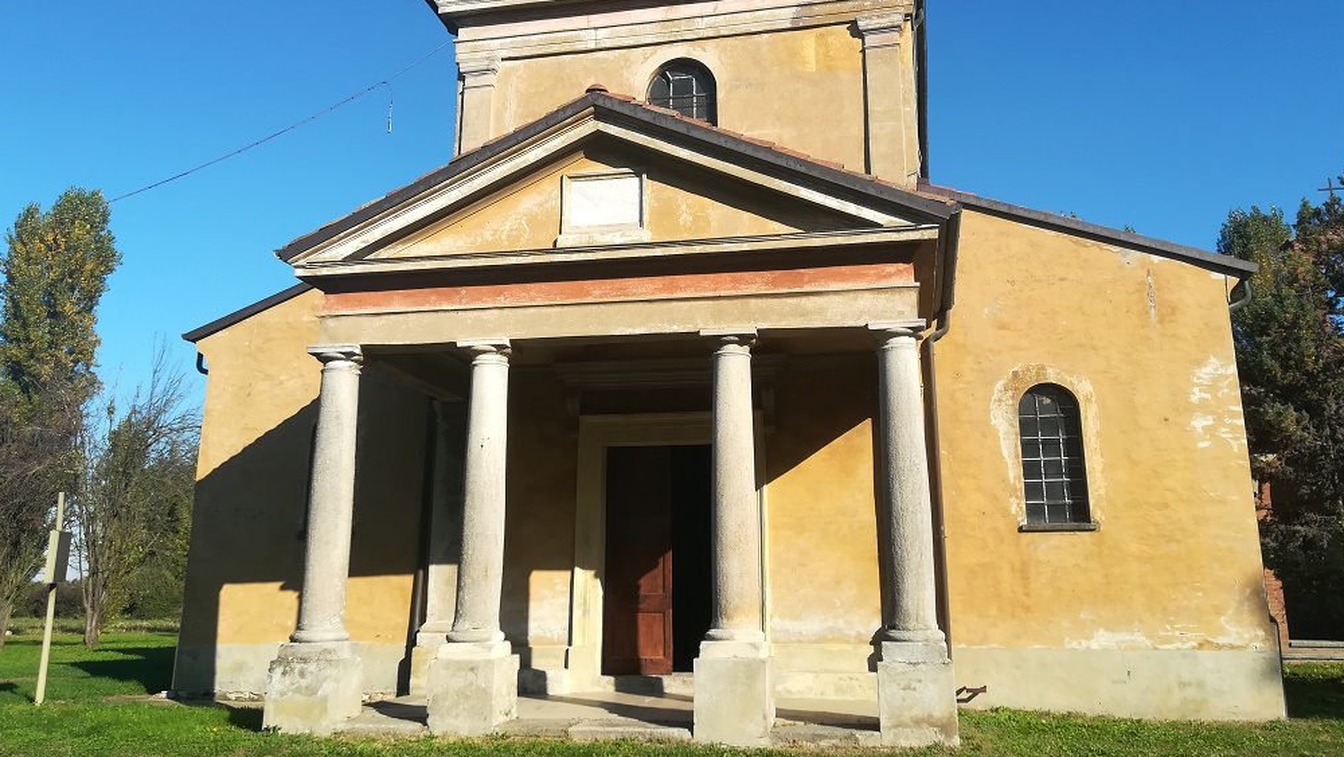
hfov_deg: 66.0
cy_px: 319
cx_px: 684
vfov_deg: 40.1
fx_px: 1034
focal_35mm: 29
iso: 50
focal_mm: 3.83
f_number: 2.2
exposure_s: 1/773
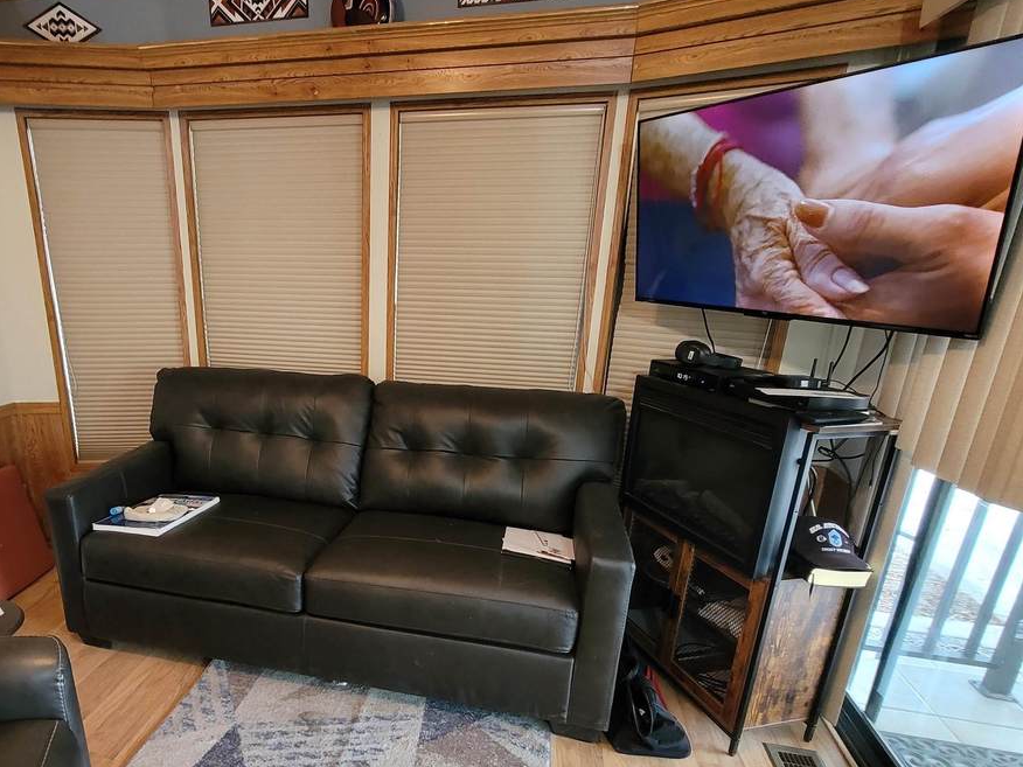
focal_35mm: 19
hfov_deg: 82.7
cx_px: 370
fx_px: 562
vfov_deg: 67.8
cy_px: 469
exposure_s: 1/40
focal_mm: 2.2
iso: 320
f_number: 2.2
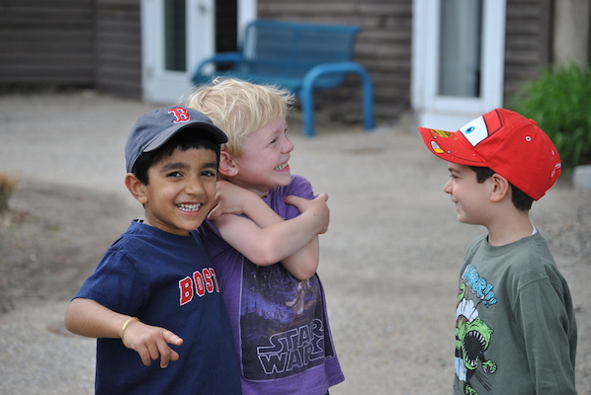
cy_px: 198
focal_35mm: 135
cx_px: 296
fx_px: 2218
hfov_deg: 15.2
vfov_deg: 10.2
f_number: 5.6
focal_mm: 90
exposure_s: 1/400
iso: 200
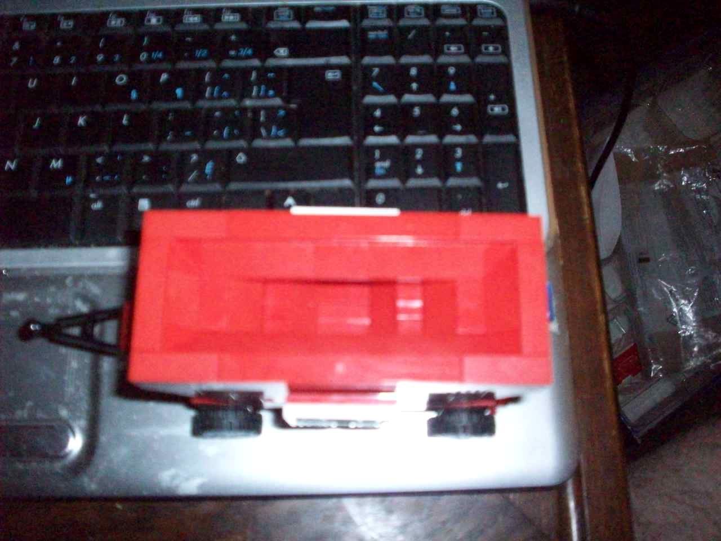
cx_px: 360
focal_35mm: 37
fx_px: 771
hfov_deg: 50.1
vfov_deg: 38.7
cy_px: 270
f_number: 2.8
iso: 800
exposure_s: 1/64
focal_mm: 6.2
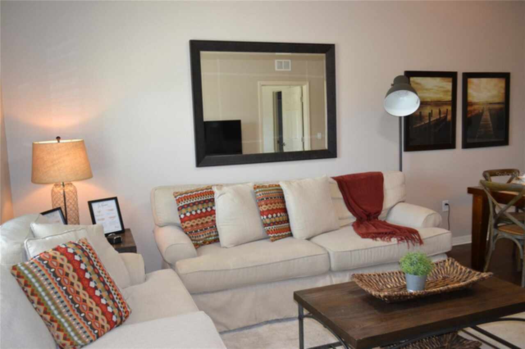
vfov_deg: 43.6
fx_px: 437
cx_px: 262
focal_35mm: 30
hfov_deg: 62.0
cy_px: 174
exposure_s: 1/60
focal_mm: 20
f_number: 3.8
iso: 1000
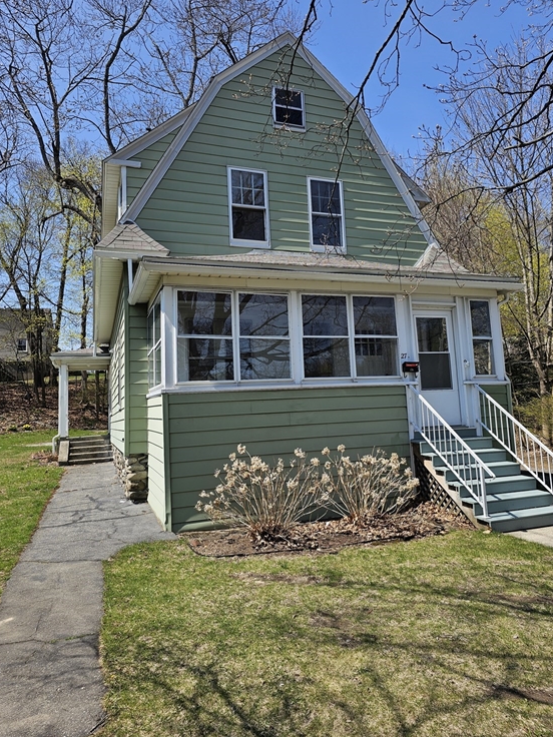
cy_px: 358
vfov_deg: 71.6
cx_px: 273
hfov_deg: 56.8
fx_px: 511
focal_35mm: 24
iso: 10
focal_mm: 6.3
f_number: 1.7
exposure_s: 1/616
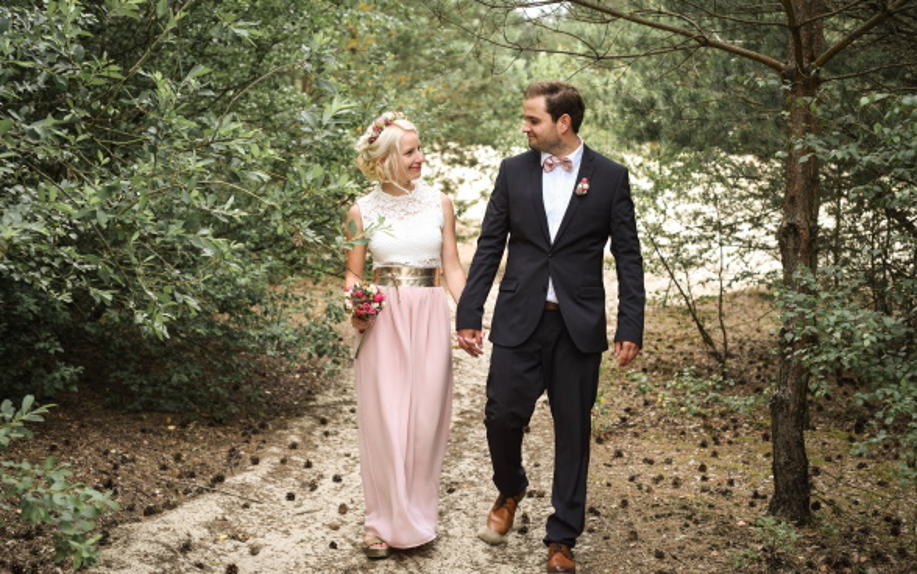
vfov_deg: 24.9
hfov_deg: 38.9
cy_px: 285
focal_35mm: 52
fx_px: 1300
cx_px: 463
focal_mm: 50
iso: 100
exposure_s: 1/160
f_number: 4.5
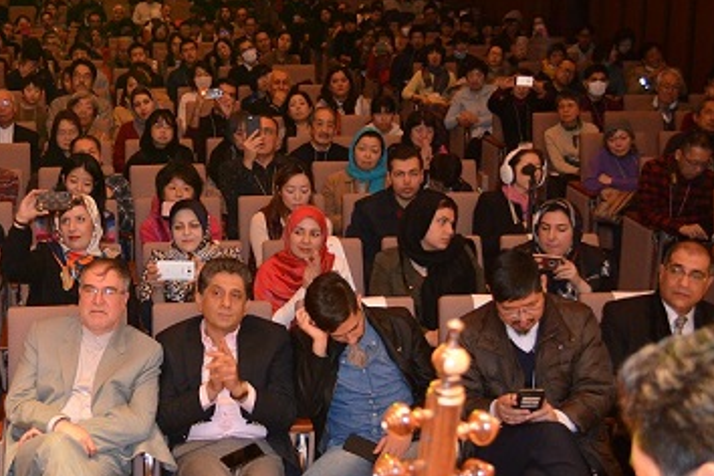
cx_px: 139
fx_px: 1210
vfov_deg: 22.3
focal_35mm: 61
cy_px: 236
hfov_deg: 32.0
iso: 3200
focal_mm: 24
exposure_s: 1/60
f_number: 4
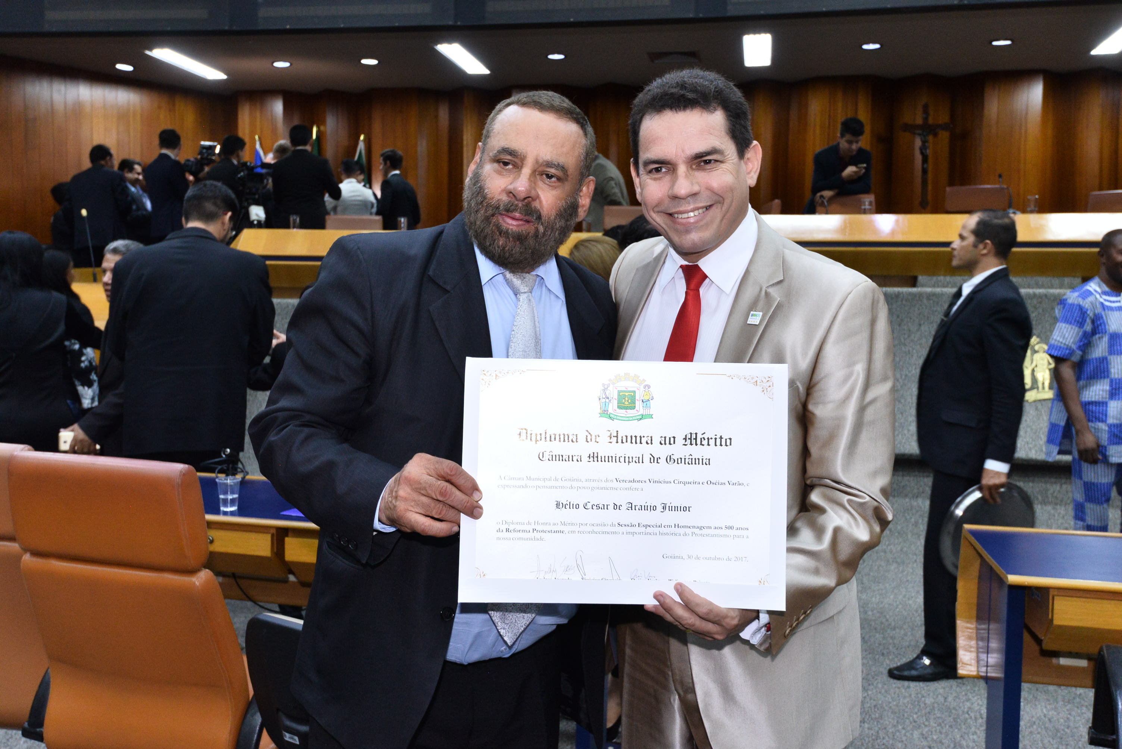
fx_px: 1091
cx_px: 561
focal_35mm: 35
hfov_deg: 54.4
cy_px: 374
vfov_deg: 37.9
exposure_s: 1/60
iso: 2500
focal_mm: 35
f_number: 8
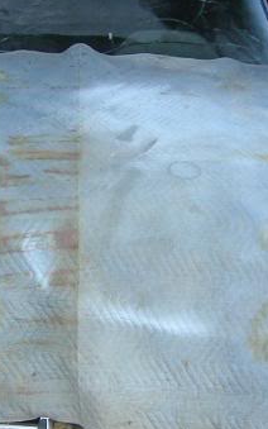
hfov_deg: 14.4
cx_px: 49
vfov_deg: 23.0
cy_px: 165
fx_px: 1051
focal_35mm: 90
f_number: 2.8
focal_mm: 5.6
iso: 61
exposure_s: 1/52.4
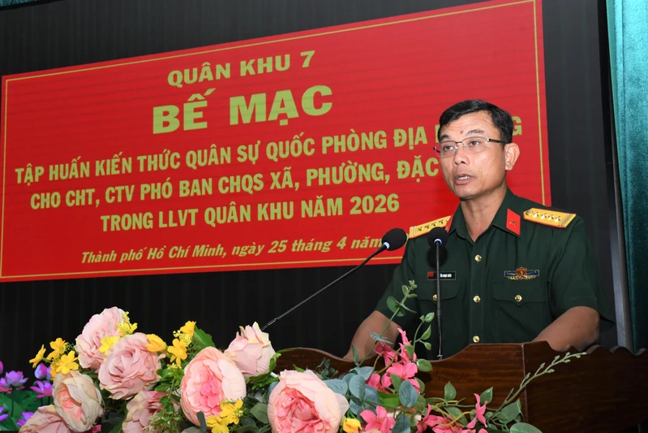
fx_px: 810
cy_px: 216
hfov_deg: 43.6
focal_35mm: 45
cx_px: 324
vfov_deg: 29.9
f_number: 11
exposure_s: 1/160
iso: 1250
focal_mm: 30
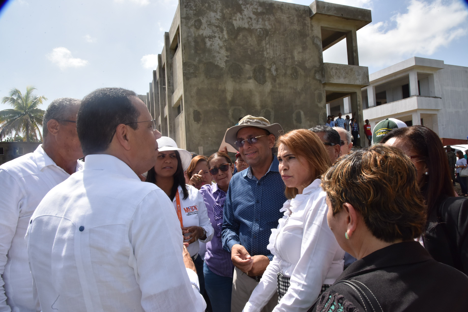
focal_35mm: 24
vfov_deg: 53.2
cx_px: 234
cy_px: 156
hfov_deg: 73.7
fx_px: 312
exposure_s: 1/250
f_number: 22
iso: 1000
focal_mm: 24
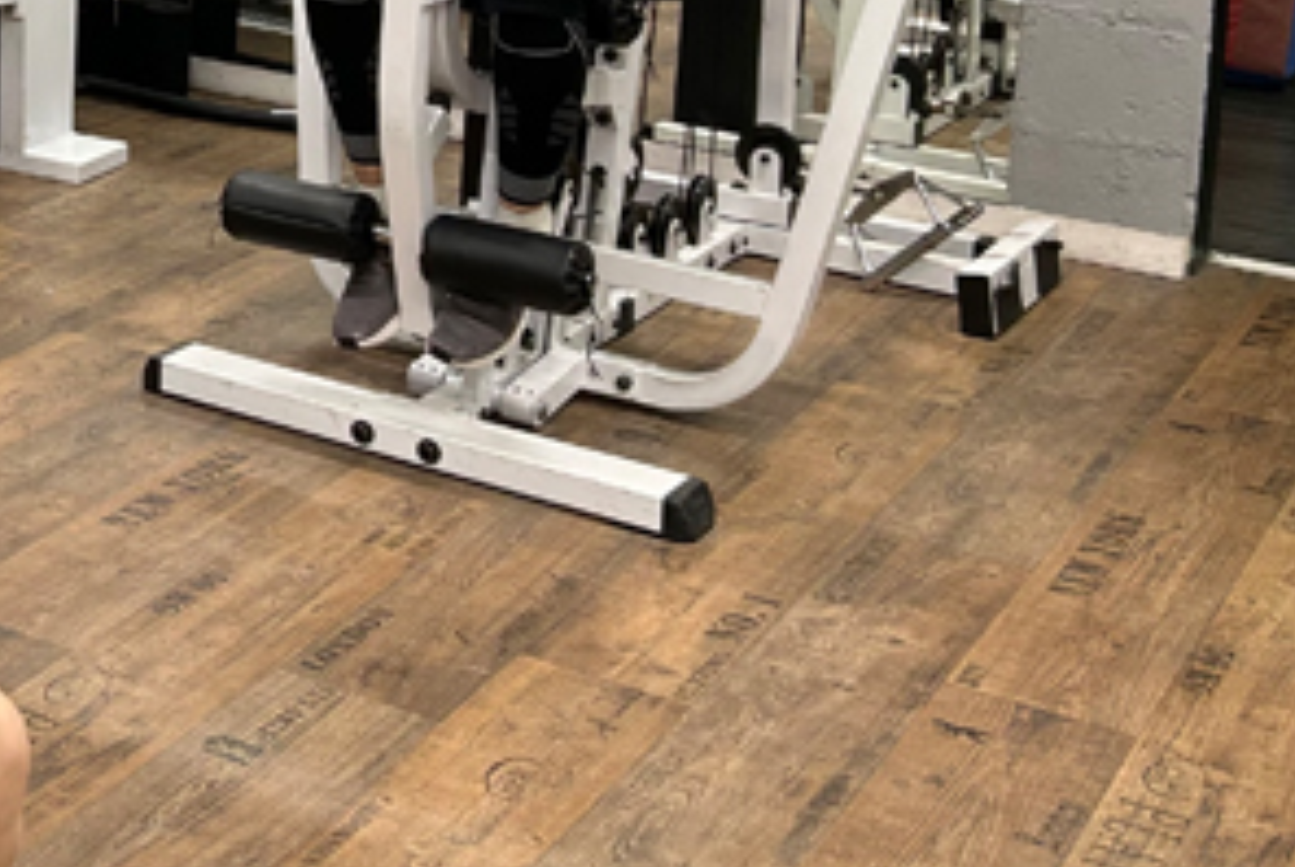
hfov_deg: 24.7
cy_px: -206
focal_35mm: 73
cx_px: -302
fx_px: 2628
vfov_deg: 17.7
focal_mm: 5.7
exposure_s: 1/50
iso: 100
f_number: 1.5
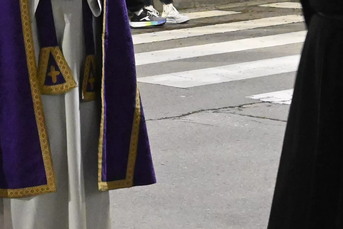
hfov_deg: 10.3
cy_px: 12
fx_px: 1896
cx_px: 122
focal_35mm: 199
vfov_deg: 6.9
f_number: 5
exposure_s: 1/20
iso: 6400
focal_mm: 34
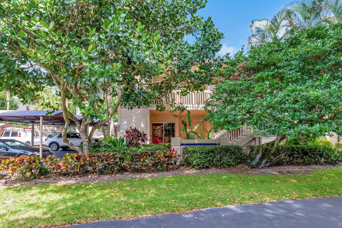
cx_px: 171
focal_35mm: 19
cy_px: 114
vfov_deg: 64.5
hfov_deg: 86.9
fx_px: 180
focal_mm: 13
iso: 500
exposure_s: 1/320
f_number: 8
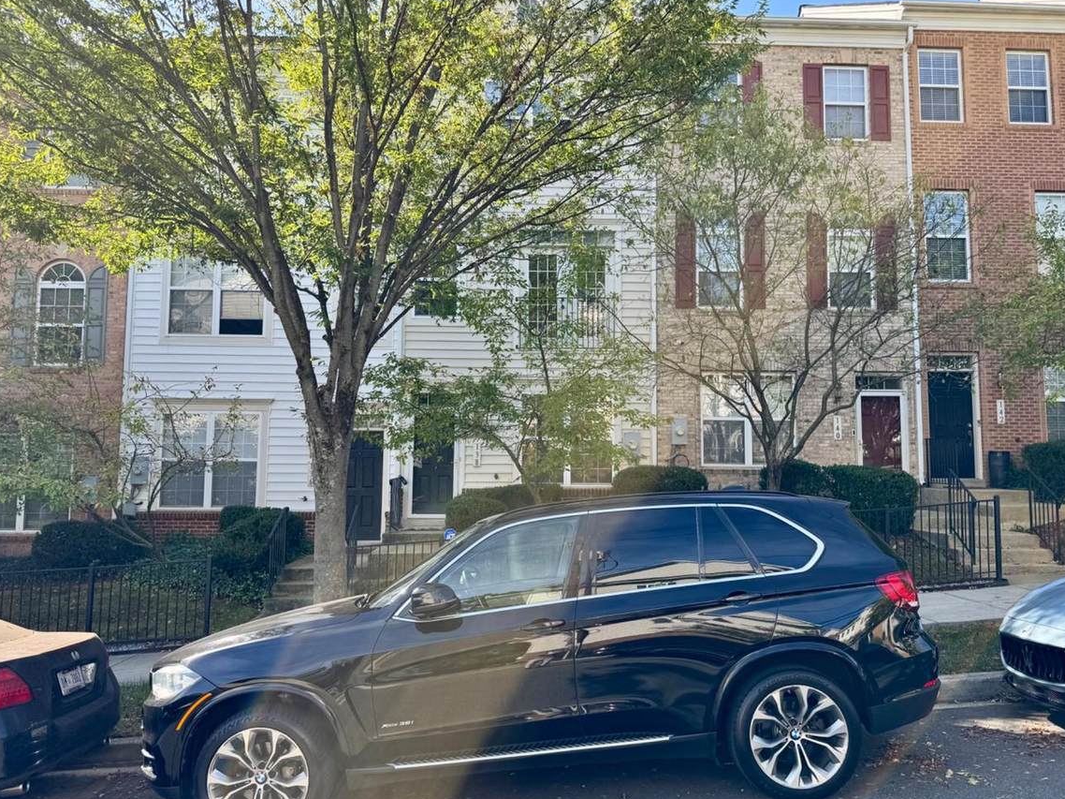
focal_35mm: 27
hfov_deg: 65.3
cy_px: 413
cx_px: 564
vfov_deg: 51.3
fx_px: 831
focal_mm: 6.76
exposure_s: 1/952
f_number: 1.78
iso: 80
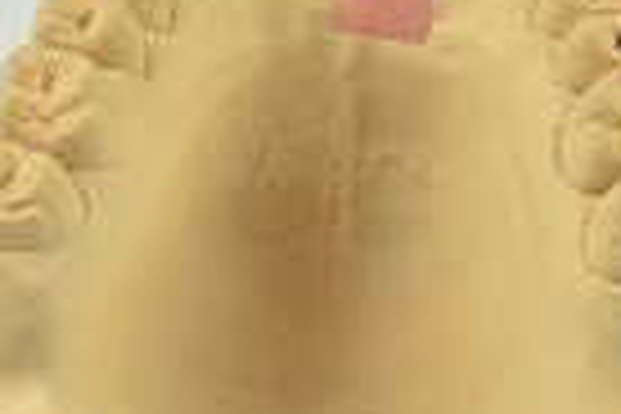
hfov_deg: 6.0
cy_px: 324
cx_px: 256
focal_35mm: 342
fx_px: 5899
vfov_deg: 4.0
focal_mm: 105
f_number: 36
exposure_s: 1/13
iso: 200
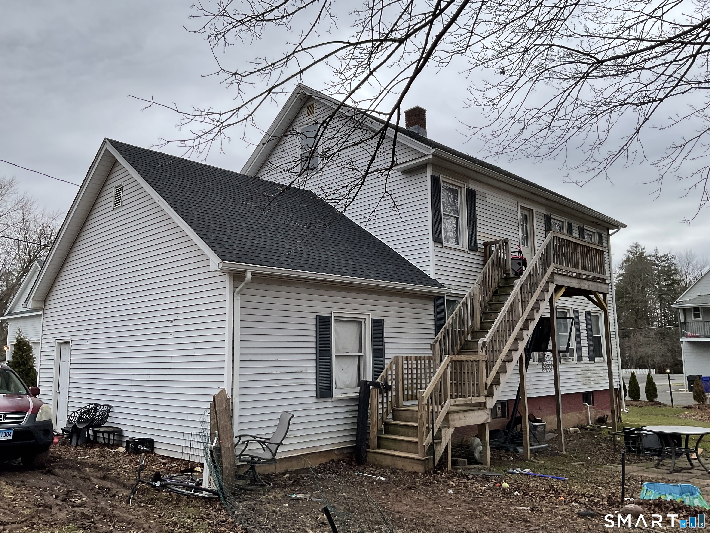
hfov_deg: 61.7
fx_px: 595
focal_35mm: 29
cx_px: 355
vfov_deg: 48.2
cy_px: 266
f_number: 1.8
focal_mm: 3
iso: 16
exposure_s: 1/383
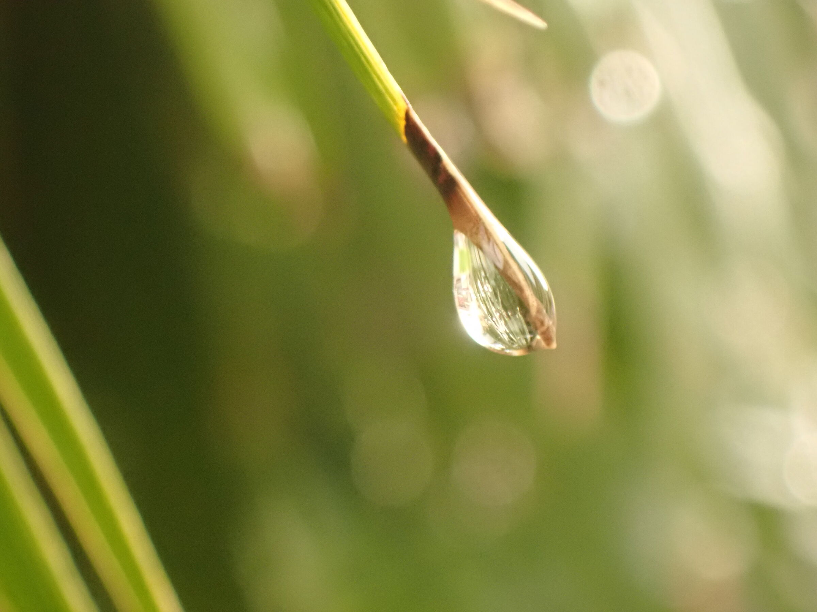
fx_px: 2360
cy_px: 306
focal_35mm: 100
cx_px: 408
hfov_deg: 19.6
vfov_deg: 14.8
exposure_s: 1/80
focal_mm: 18
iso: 1600
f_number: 4.9
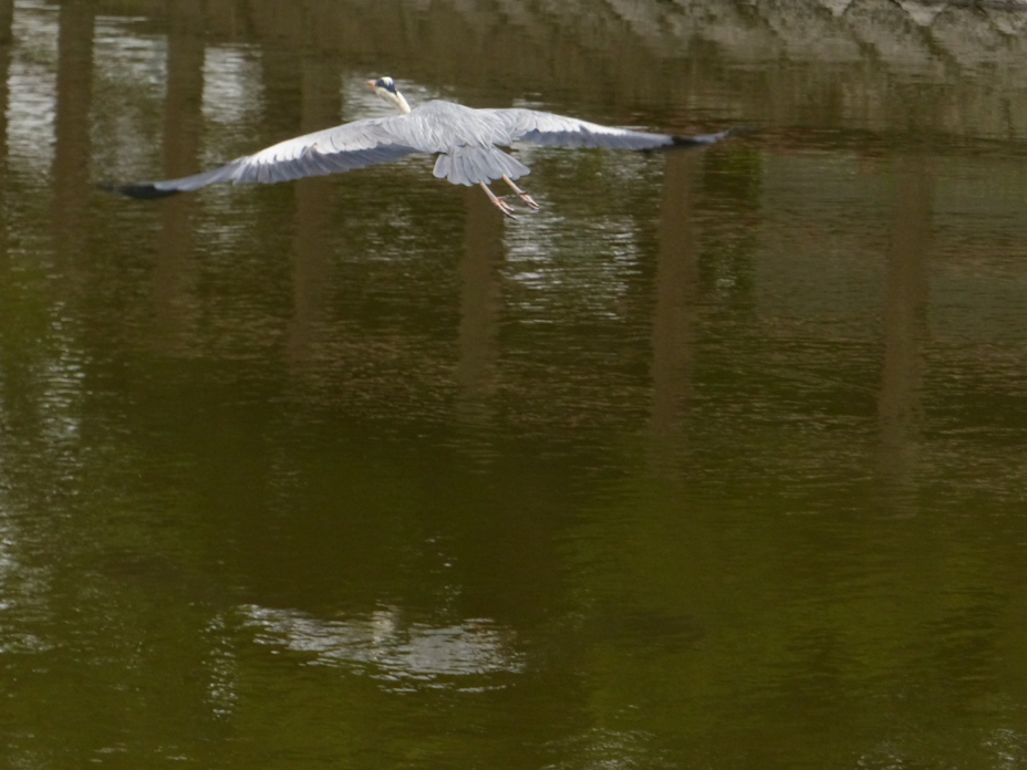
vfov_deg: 4.8
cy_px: 363
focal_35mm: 308
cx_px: 512
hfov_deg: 6.4
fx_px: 9138
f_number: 3.2
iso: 400
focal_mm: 50.2
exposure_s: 1/800
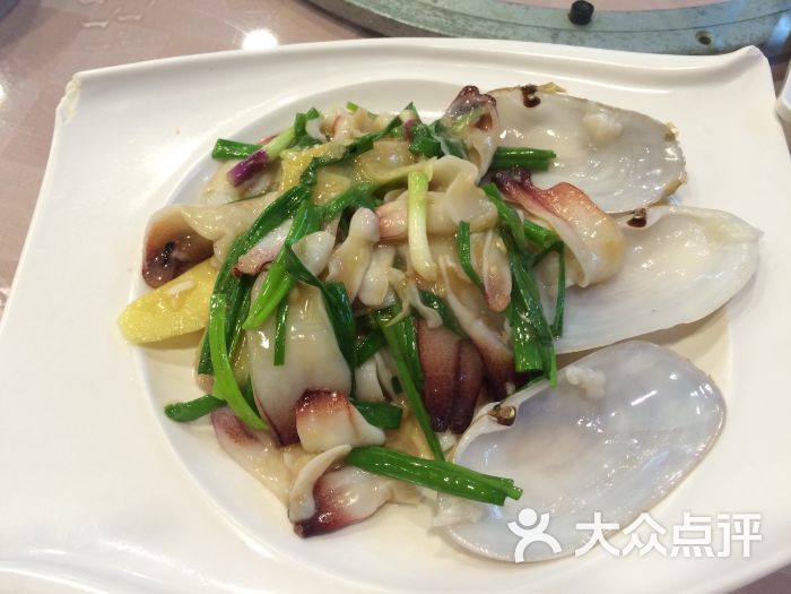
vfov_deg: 48.2
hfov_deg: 61.7
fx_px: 663
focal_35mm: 29
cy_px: 297
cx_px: 396
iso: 125
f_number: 2.2
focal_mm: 4.15
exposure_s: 1/33
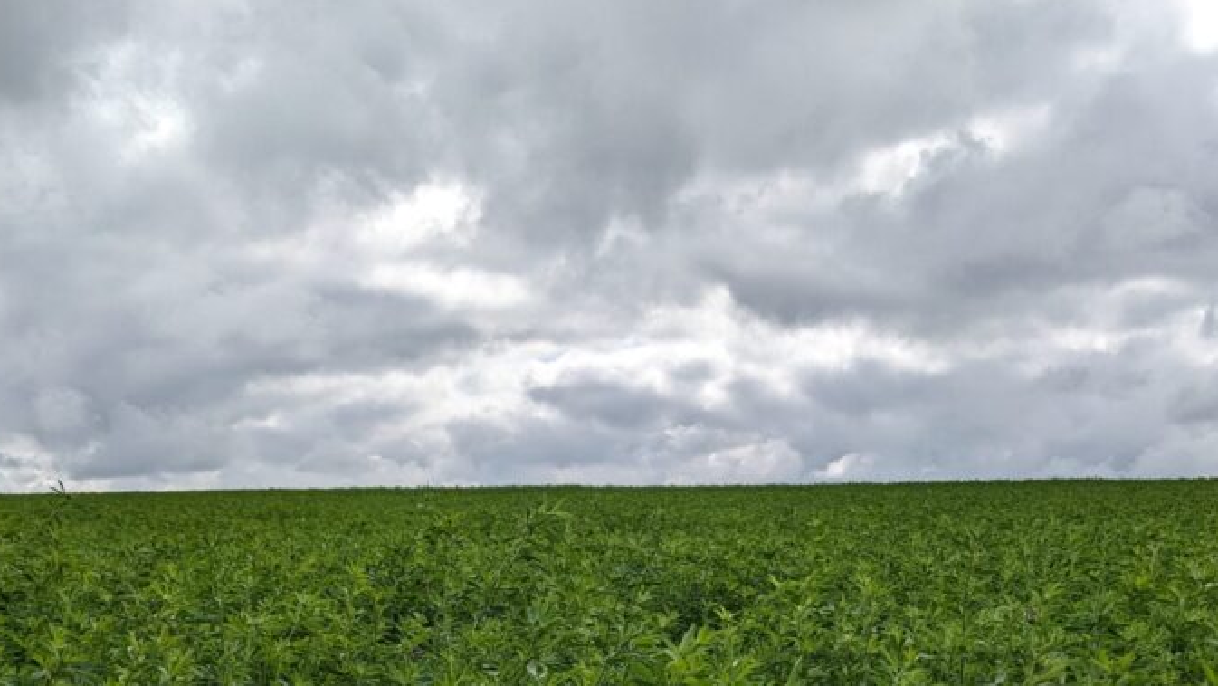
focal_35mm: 45
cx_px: 735
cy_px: 692
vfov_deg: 25.2
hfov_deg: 45.2
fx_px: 1454
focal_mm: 4.38
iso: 71
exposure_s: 1/7812
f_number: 1.73
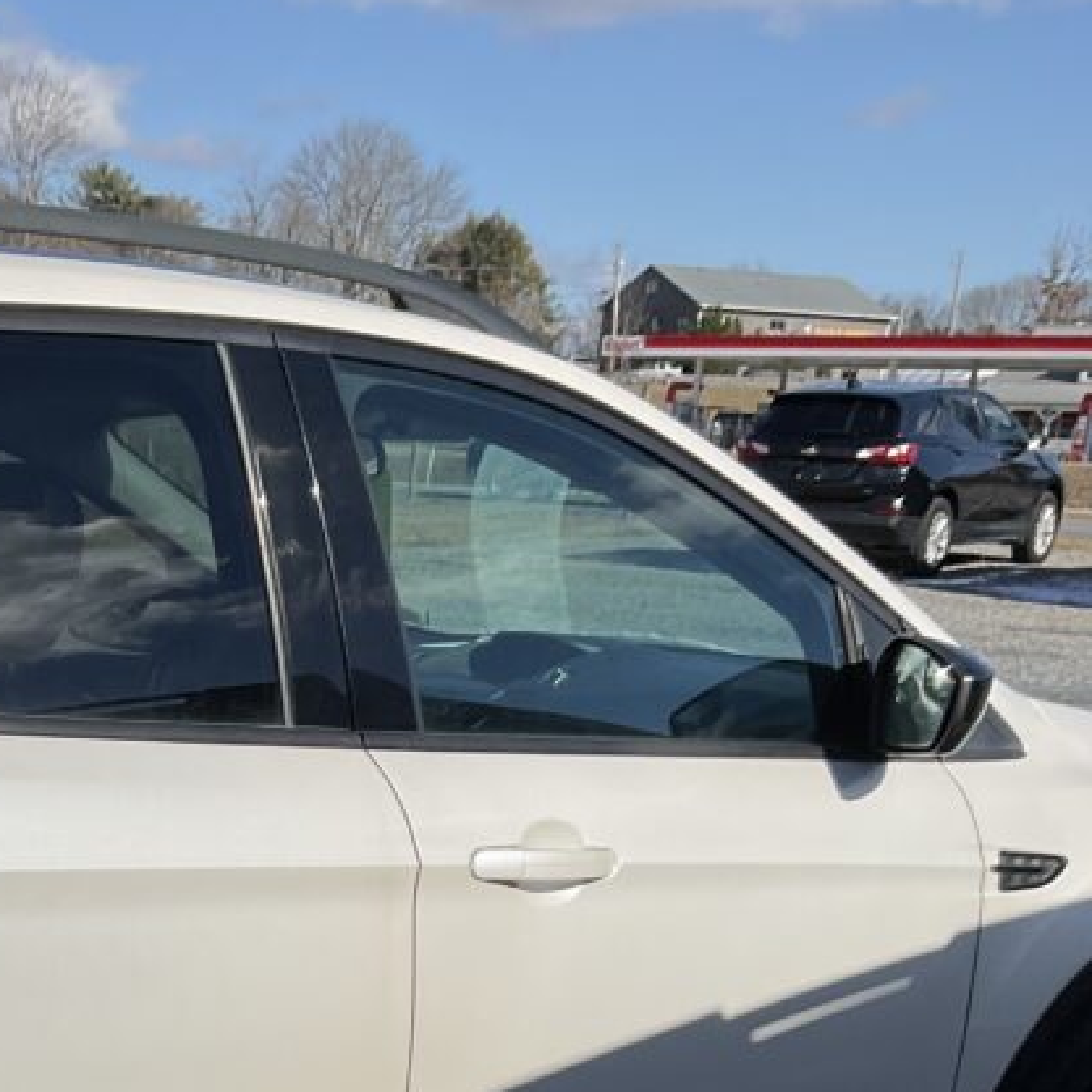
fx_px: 2248
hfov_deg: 26.3
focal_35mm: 63
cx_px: 89
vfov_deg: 25.2
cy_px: 1228
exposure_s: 1/3534
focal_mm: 3
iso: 16
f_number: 1.8
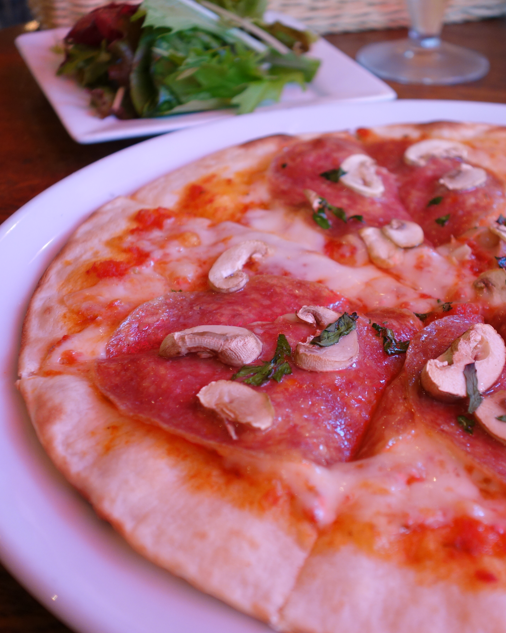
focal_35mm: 50
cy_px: 313
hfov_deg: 30.0
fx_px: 936
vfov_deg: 37.3
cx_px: 337
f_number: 2.8
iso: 250
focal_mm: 13.09
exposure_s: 1/40
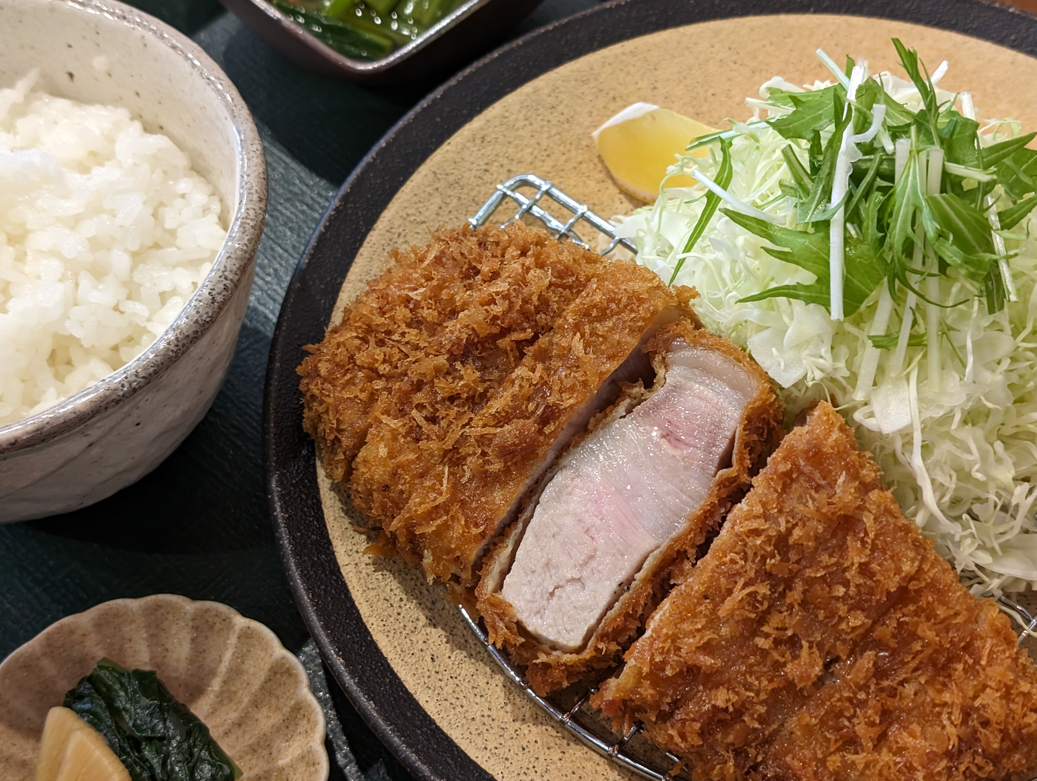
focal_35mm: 49
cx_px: 518
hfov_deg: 38.9
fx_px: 1470
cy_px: 390
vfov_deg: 29.7
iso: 269
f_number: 1.68
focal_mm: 6.9
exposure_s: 1/60
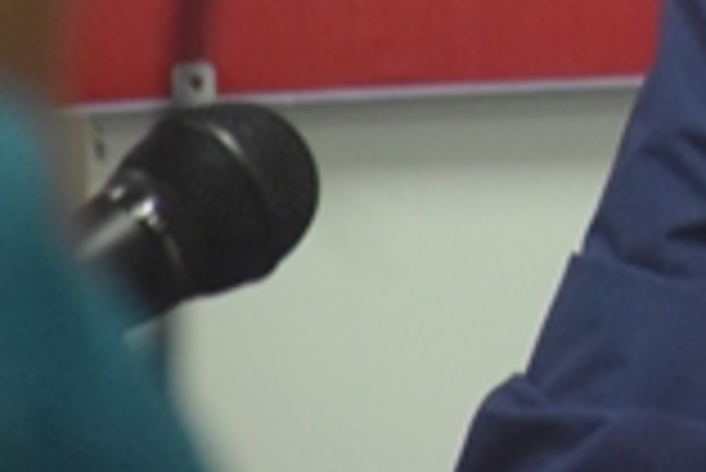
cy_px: -452
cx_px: 1358
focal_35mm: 854
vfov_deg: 1.6
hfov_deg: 2.4
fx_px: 16763
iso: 3200
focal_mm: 140
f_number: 5.6
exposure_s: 1/60
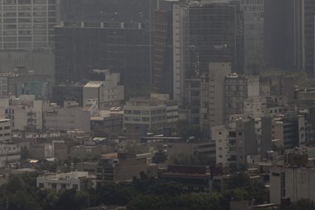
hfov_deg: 5.0
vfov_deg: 3.3
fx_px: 3621
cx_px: -71
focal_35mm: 414
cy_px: -104
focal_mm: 132
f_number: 8
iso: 100
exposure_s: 1/800
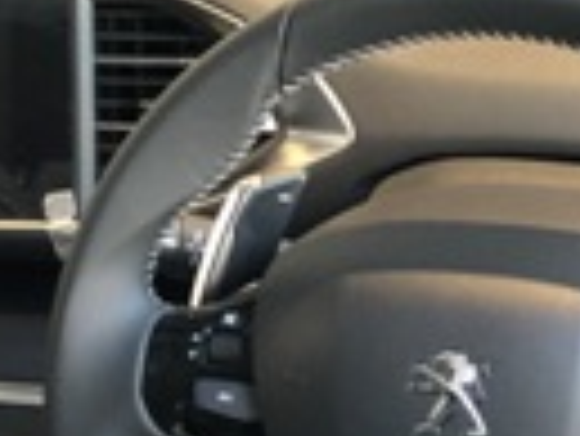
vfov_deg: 15.2
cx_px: 463
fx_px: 1627
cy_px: 319
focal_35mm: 97
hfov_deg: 20.0
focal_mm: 4
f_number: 1.8
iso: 50
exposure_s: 1/15
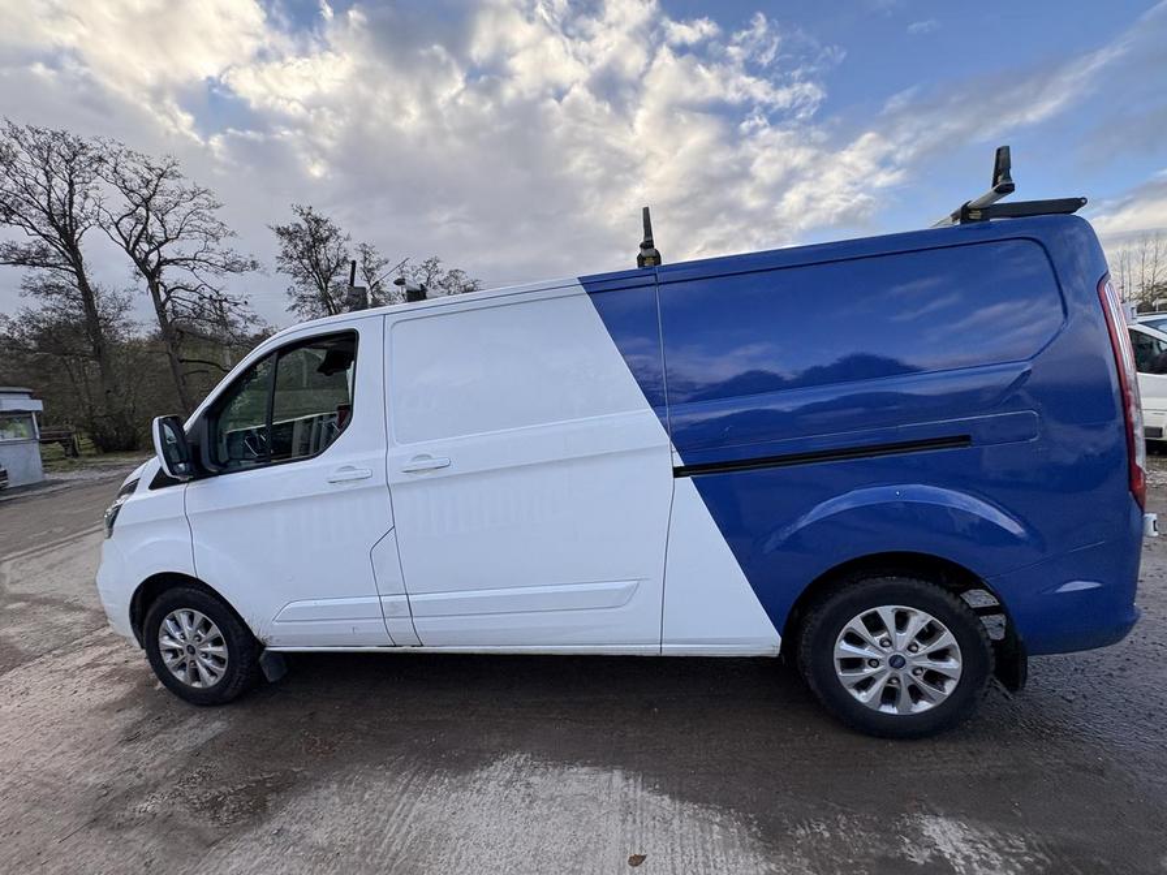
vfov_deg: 85.7
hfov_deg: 102.1
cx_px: 584
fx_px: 472
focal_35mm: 14
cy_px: 438
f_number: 2.2
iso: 40
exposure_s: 1/435
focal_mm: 2.22
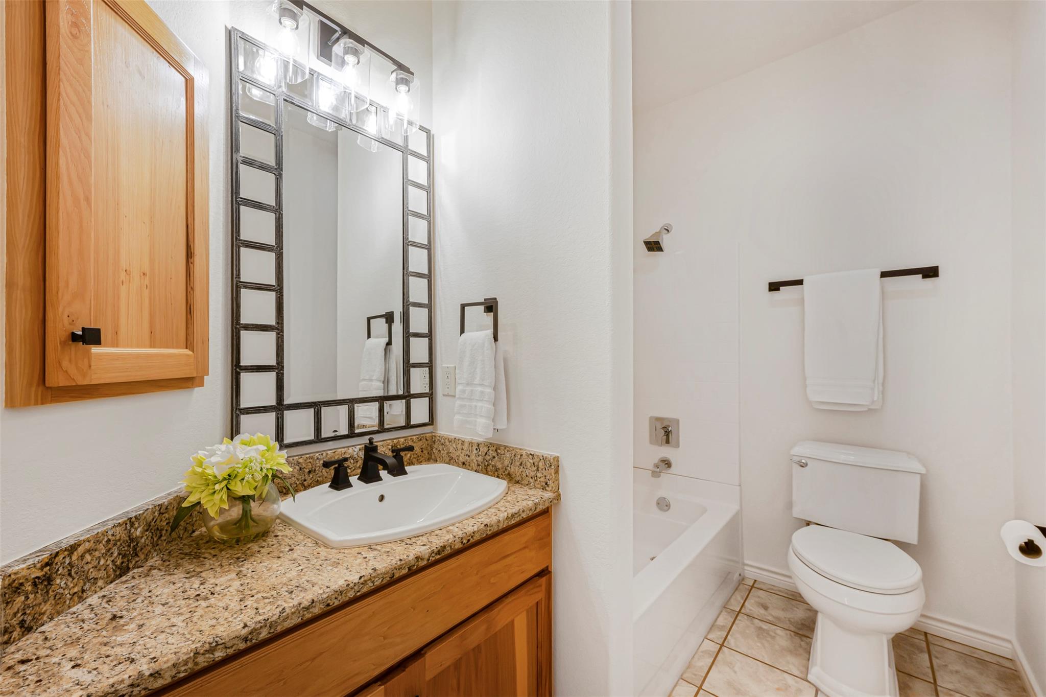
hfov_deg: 104.3
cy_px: 348
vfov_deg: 81.2
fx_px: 407
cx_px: 523
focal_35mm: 14
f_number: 11
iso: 250
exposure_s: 1/6
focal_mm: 14
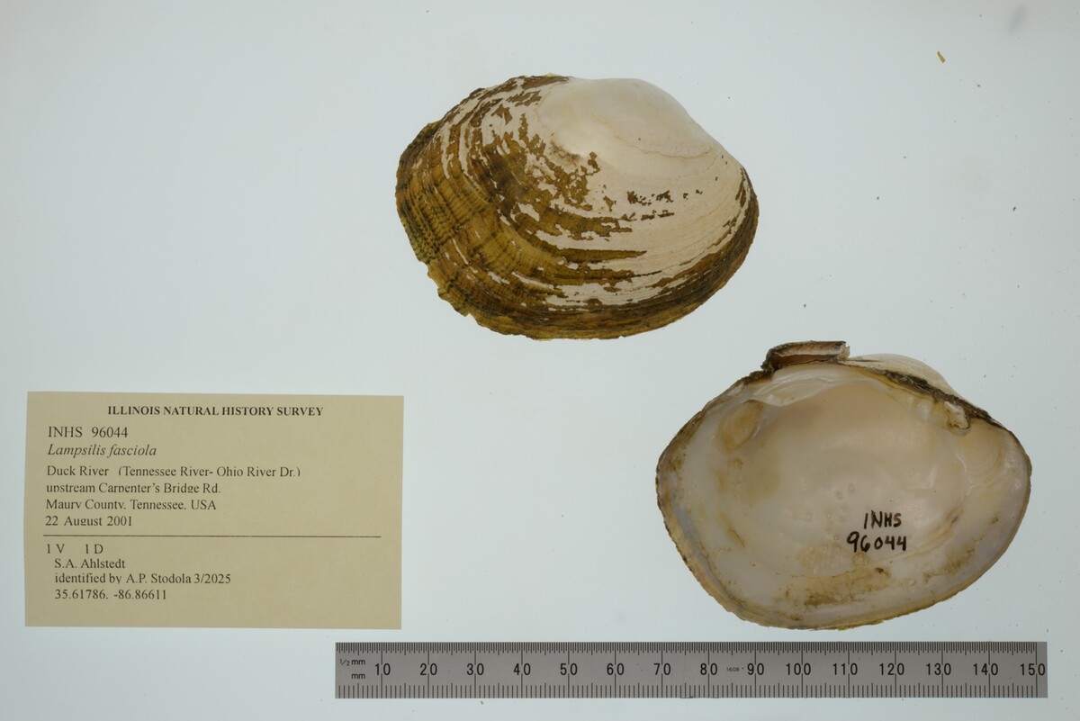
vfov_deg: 22.6
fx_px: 1801
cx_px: 540
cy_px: 360
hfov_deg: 33.4
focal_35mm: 60
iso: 100
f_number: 32
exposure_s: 1/10
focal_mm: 60
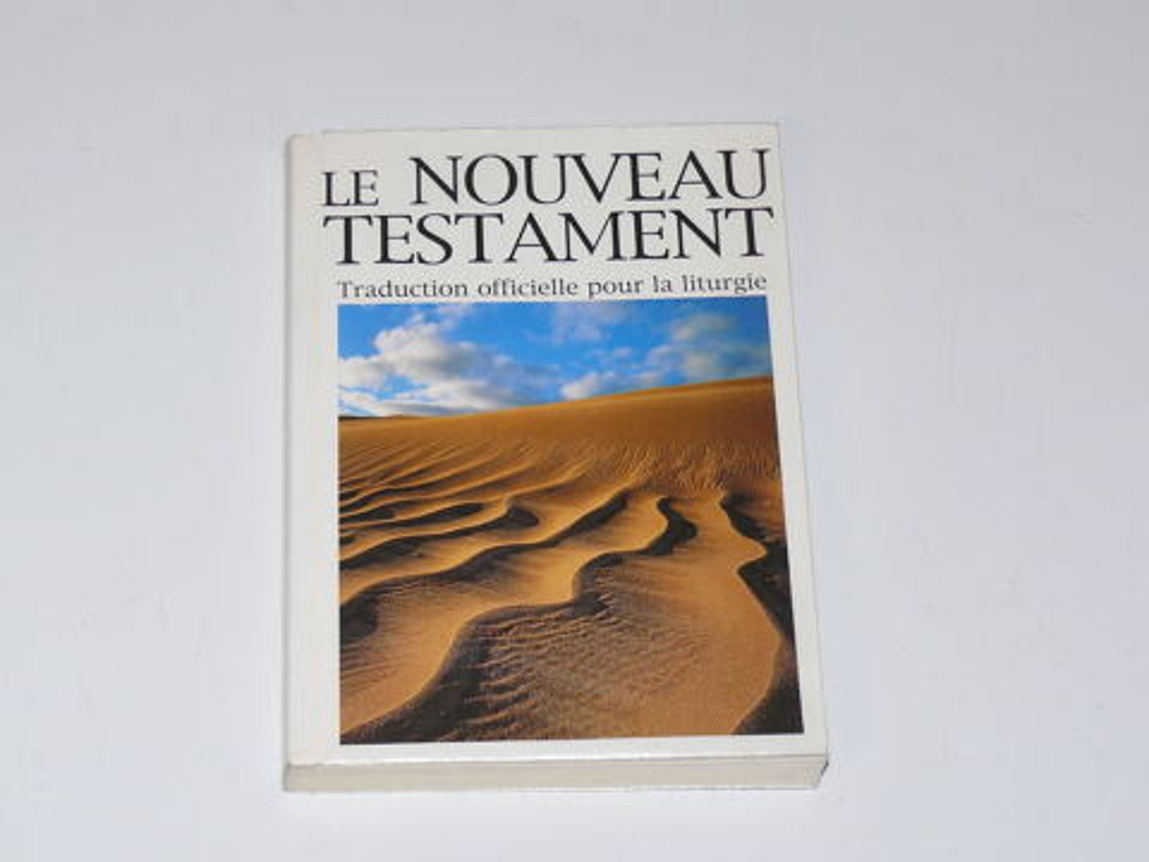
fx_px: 2987
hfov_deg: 21.8
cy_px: 431
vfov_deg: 16.4
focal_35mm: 90
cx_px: 574
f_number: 3.2
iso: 100
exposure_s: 1/30
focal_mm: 13.9
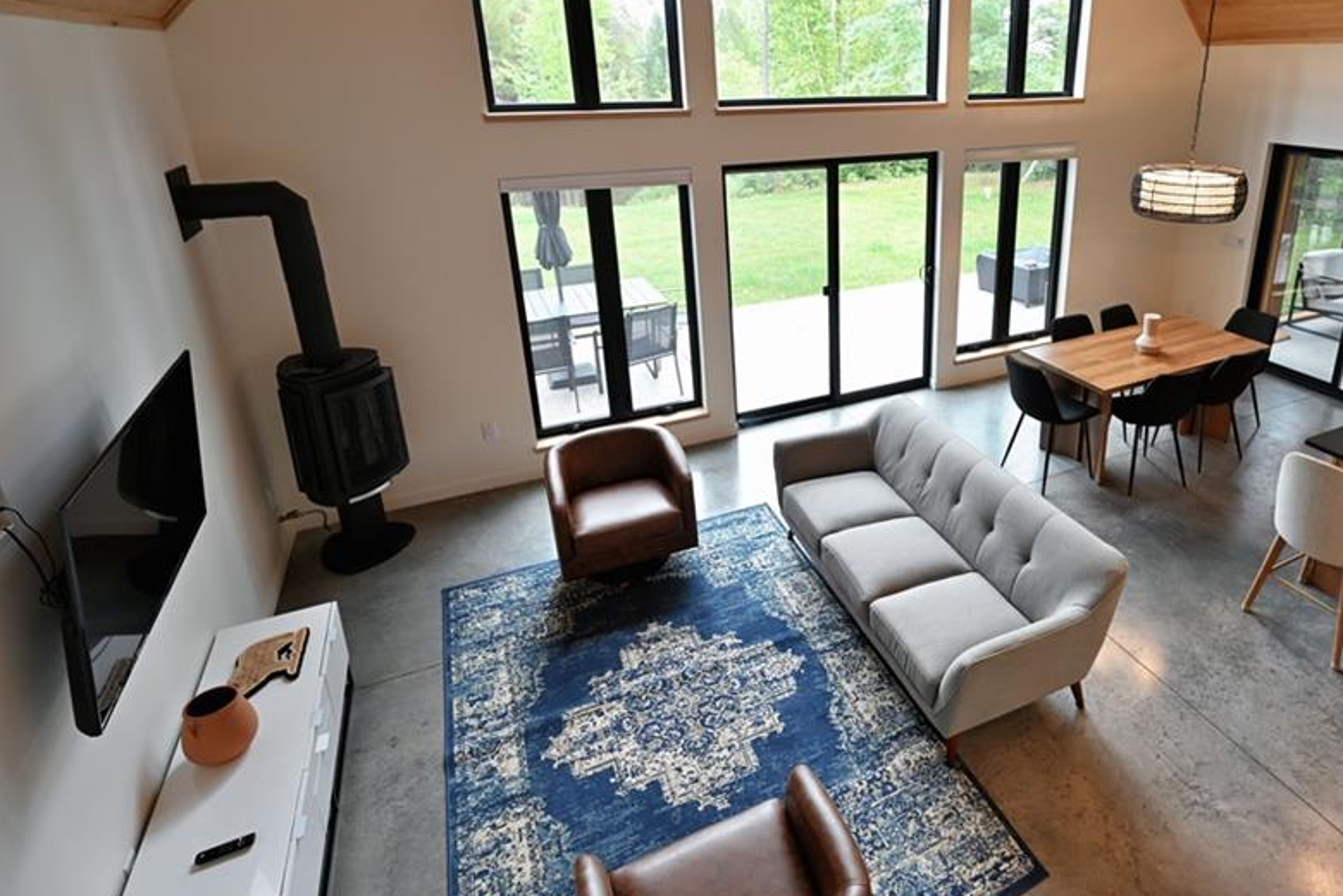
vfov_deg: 58.5
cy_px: 320
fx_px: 783
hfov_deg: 79.2
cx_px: 866
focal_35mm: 21
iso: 200
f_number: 5.6
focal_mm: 16
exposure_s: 1/15
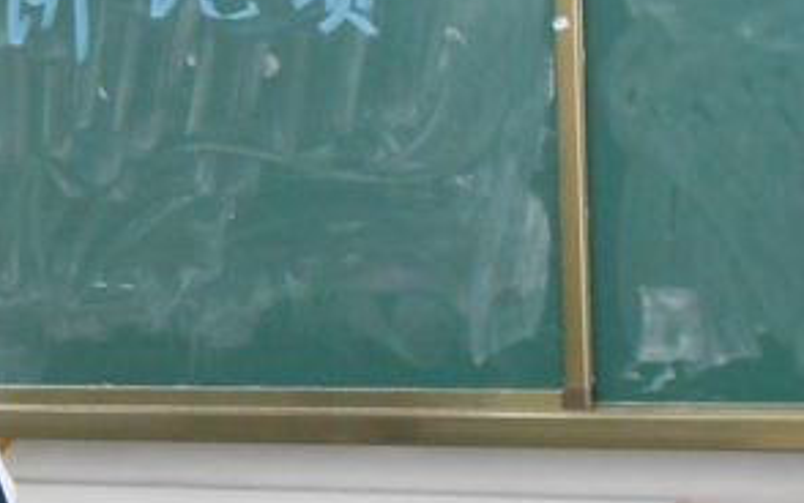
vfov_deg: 11.5
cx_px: 19
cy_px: 87
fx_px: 2477
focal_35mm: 113
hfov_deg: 18.0
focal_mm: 8.8
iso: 800
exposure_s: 1/40
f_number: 4.8
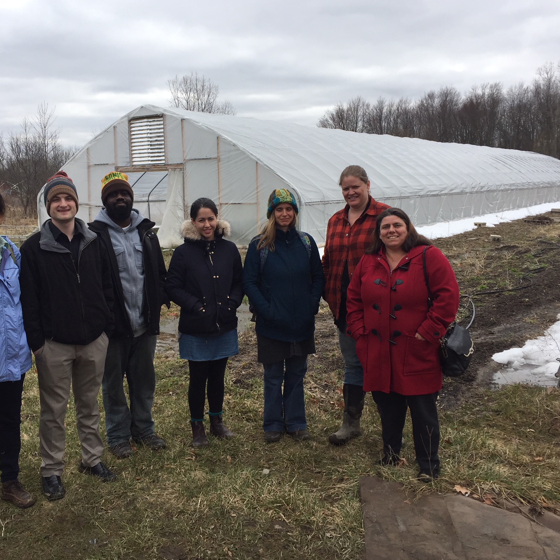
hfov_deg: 47.0
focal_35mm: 35
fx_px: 641
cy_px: 283
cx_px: 232
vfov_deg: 47.2
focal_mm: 4.15
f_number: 2.2
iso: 32
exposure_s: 1/1364
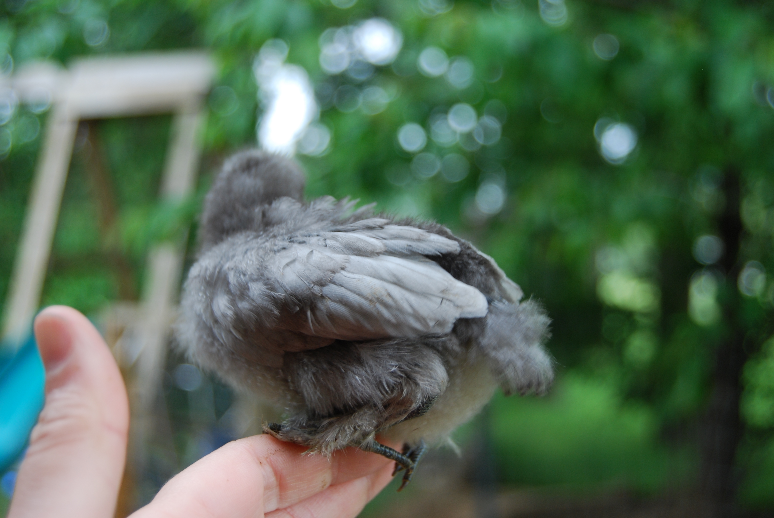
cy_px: 259
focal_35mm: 63
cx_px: 387
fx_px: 1356
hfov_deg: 31.9
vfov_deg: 21.6
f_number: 5.3
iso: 220
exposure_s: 1/60
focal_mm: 42
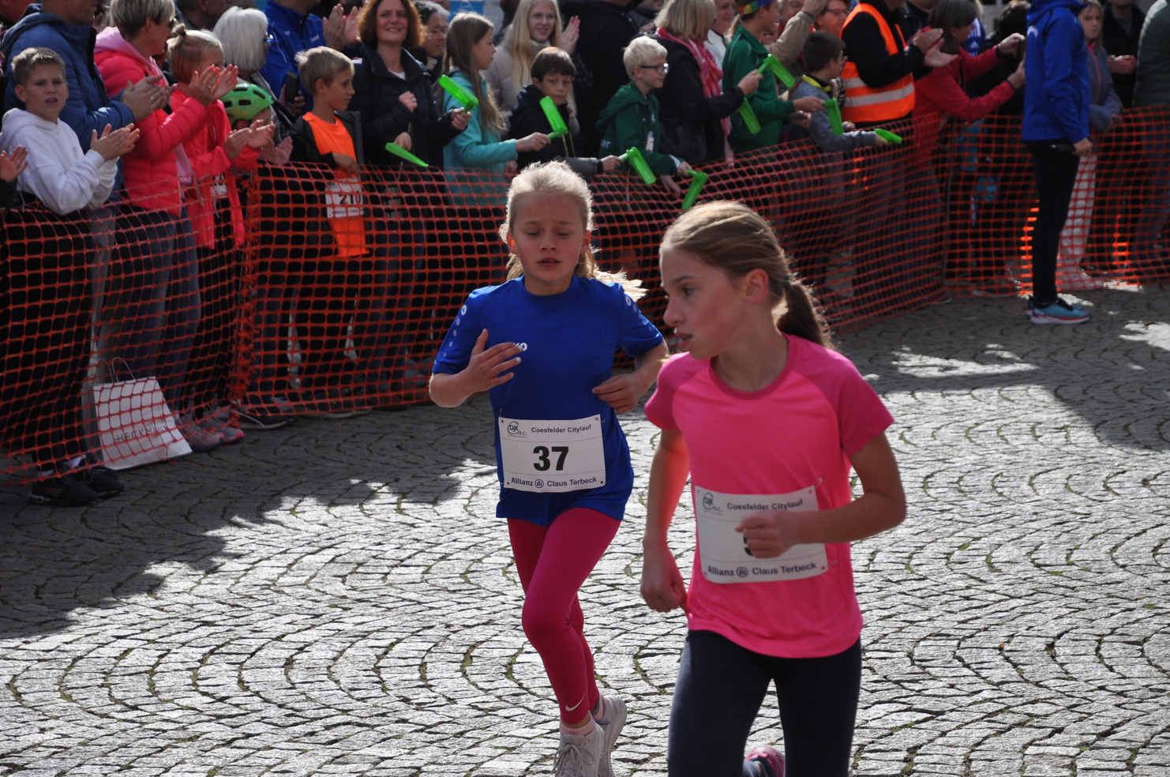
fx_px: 3505
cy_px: 388
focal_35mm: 108
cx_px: 585
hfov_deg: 18.9
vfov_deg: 12.6
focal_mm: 72
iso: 400
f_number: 6.3
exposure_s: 1/1600
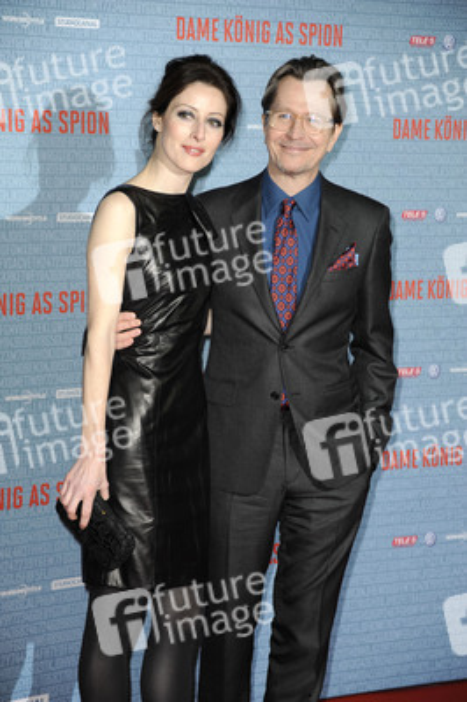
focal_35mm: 116
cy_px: 351
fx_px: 2261
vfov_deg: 17.7
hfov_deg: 11.8
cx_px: 234
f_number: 5.6
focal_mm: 116
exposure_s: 1/125
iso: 800
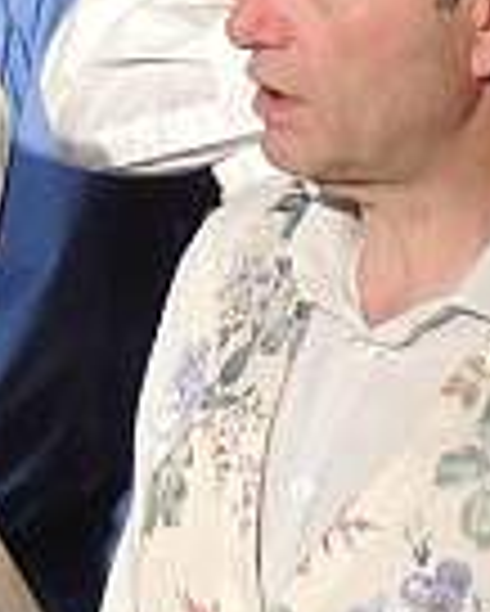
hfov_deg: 3.4
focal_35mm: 457
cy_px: -630
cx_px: 481
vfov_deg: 4.2
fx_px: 8275
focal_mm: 13.3
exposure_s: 1/30
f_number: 3.9
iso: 400
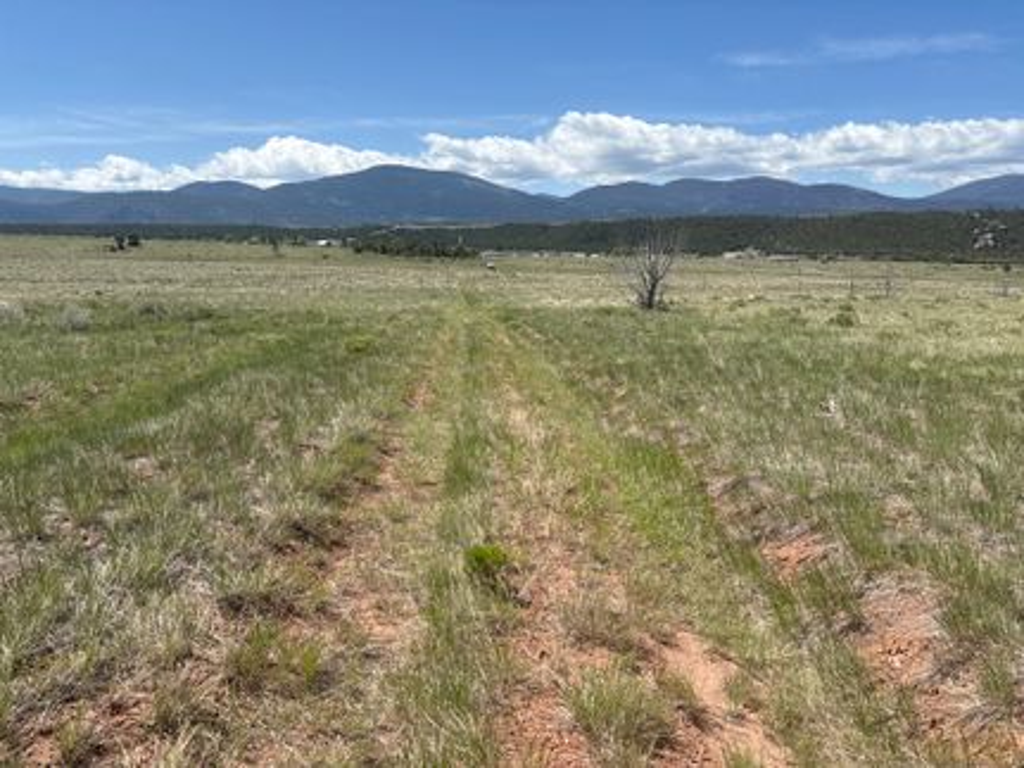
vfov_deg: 53.0
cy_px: 384
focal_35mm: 26
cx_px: 512
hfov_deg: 67.3
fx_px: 769
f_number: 1.6
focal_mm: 5.96
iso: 50
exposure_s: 1/3448
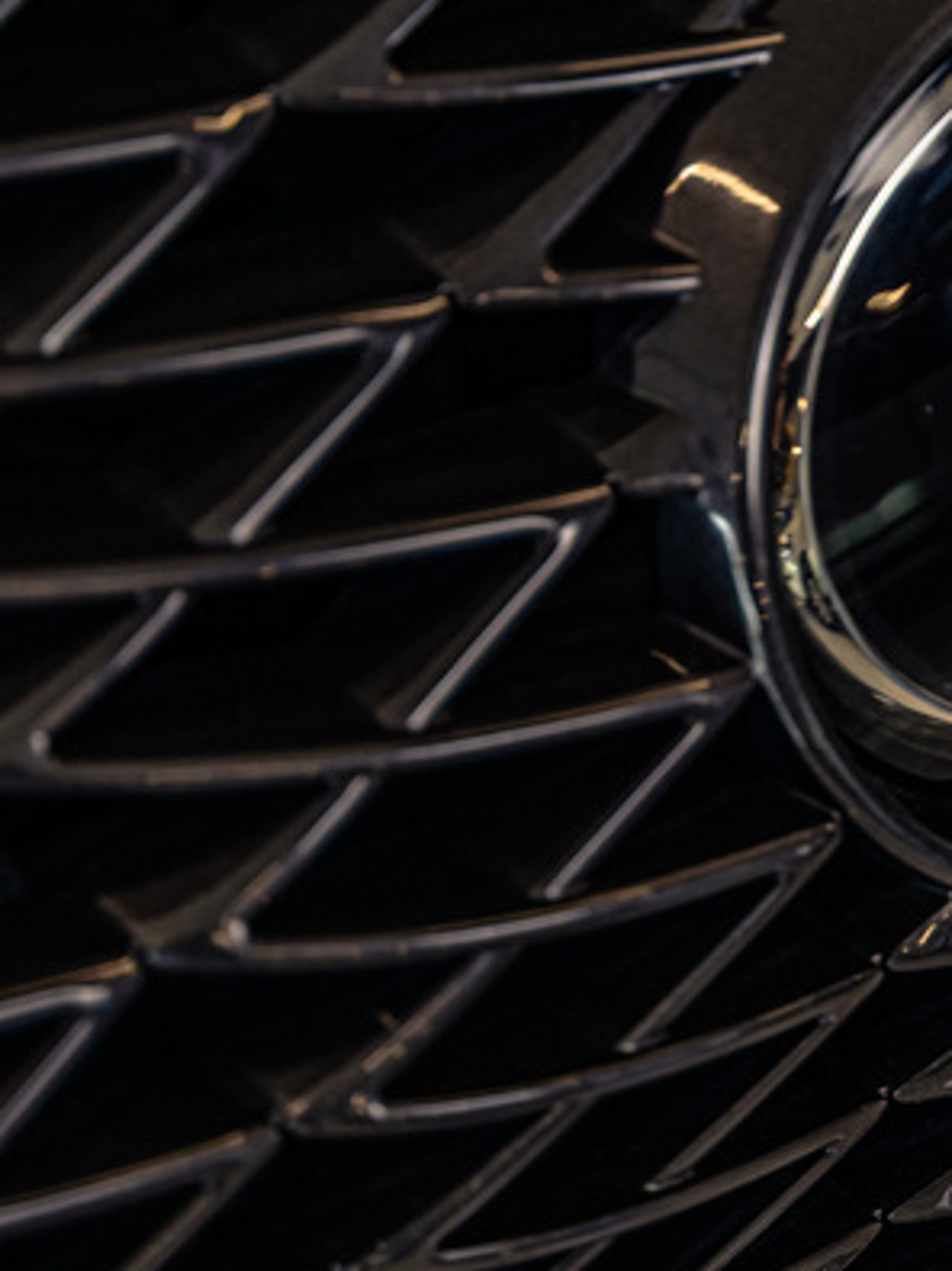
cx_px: 1182
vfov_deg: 13.0
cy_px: 508
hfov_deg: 9.6
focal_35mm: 152
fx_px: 5577
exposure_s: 1/200
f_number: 2.8
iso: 320
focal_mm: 61
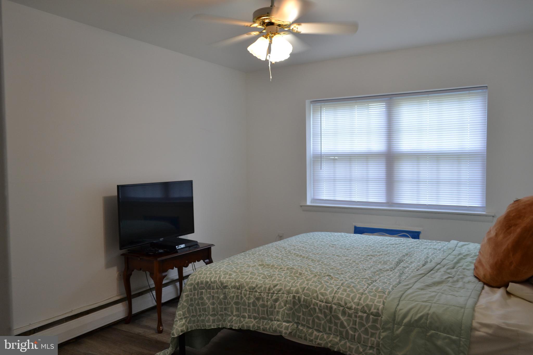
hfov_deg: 67.4
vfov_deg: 47.9
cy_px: 178
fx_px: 400
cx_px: 266
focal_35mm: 27
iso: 400
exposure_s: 1/125
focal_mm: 18
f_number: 5.6
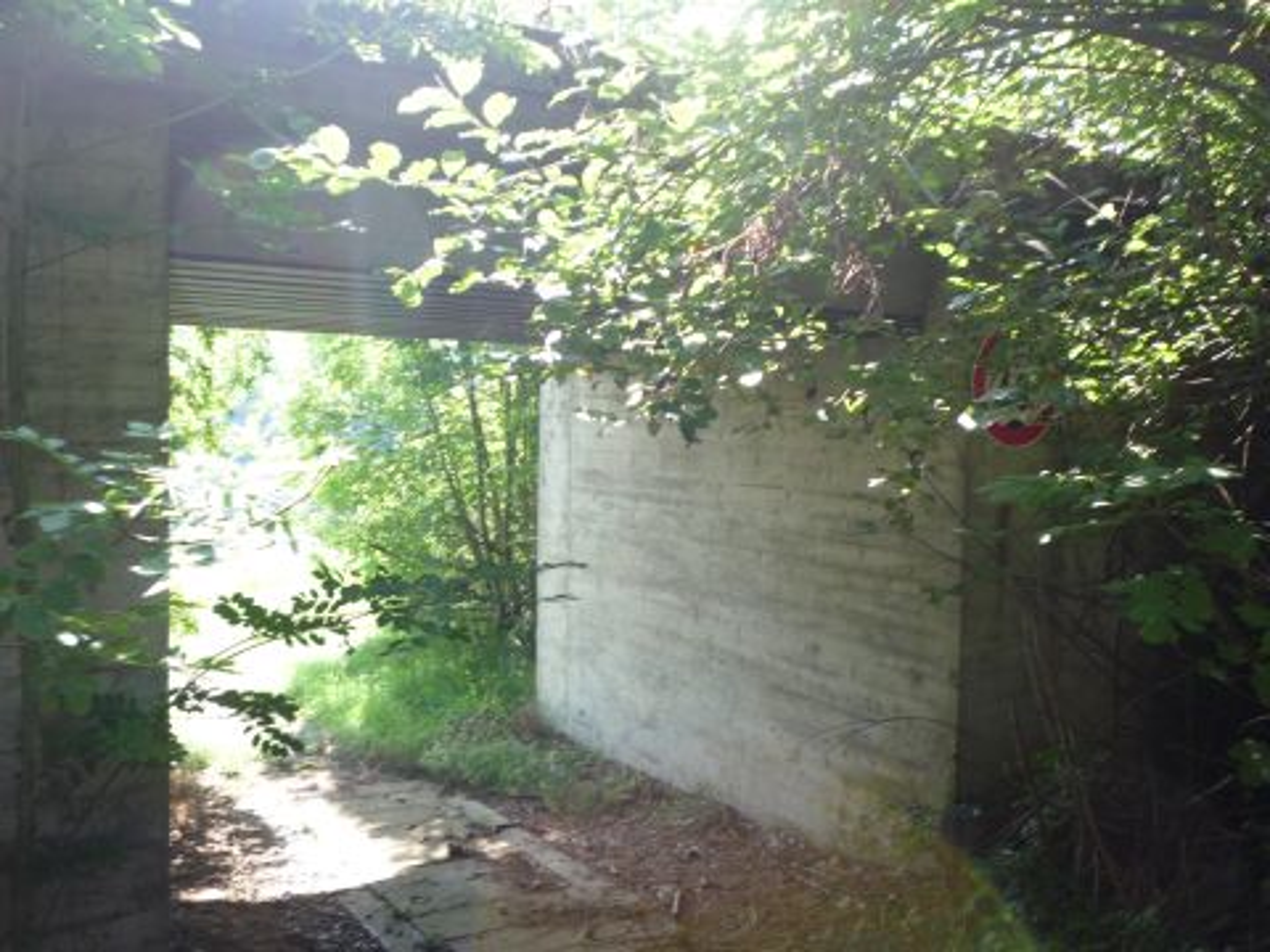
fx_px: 1174
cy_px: 476
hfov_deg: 56.8
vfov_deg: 44.2
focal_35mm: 32
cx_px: 635
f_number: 3.3
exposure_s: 1/60
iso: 100
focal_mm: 5.2
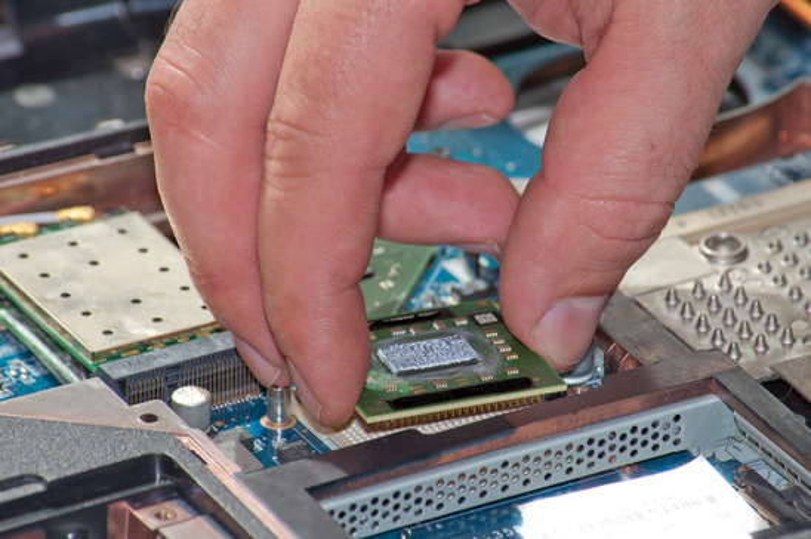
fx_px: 8100
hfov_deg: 5.7
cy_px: 270
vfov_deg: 3.8
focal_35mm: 360
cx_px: 406
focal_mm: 240
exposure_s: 1/60
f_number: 11
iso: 100
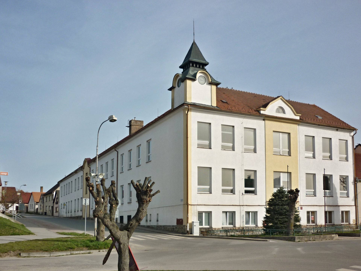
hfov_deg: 55.4
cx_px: 180
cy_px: 136
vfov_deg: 42.9
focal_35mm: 33
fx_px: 344
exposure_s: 1/200
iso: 80
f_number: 8
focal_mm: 5.5
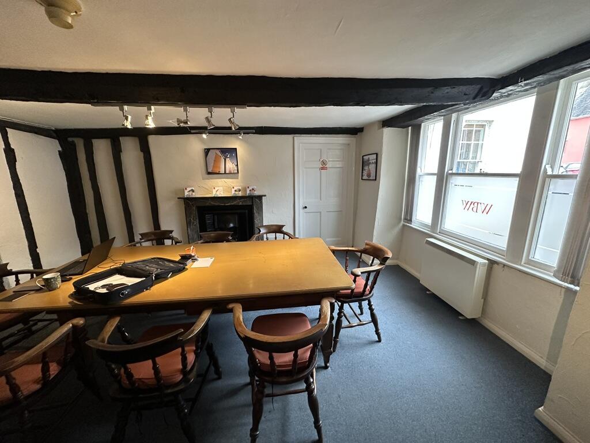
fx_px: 239
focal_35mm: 14
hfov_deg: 102.1
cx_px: 295
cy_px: 222
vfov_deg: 85.7
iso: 320
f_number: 2.2
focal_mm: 2.22
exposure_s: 1/100
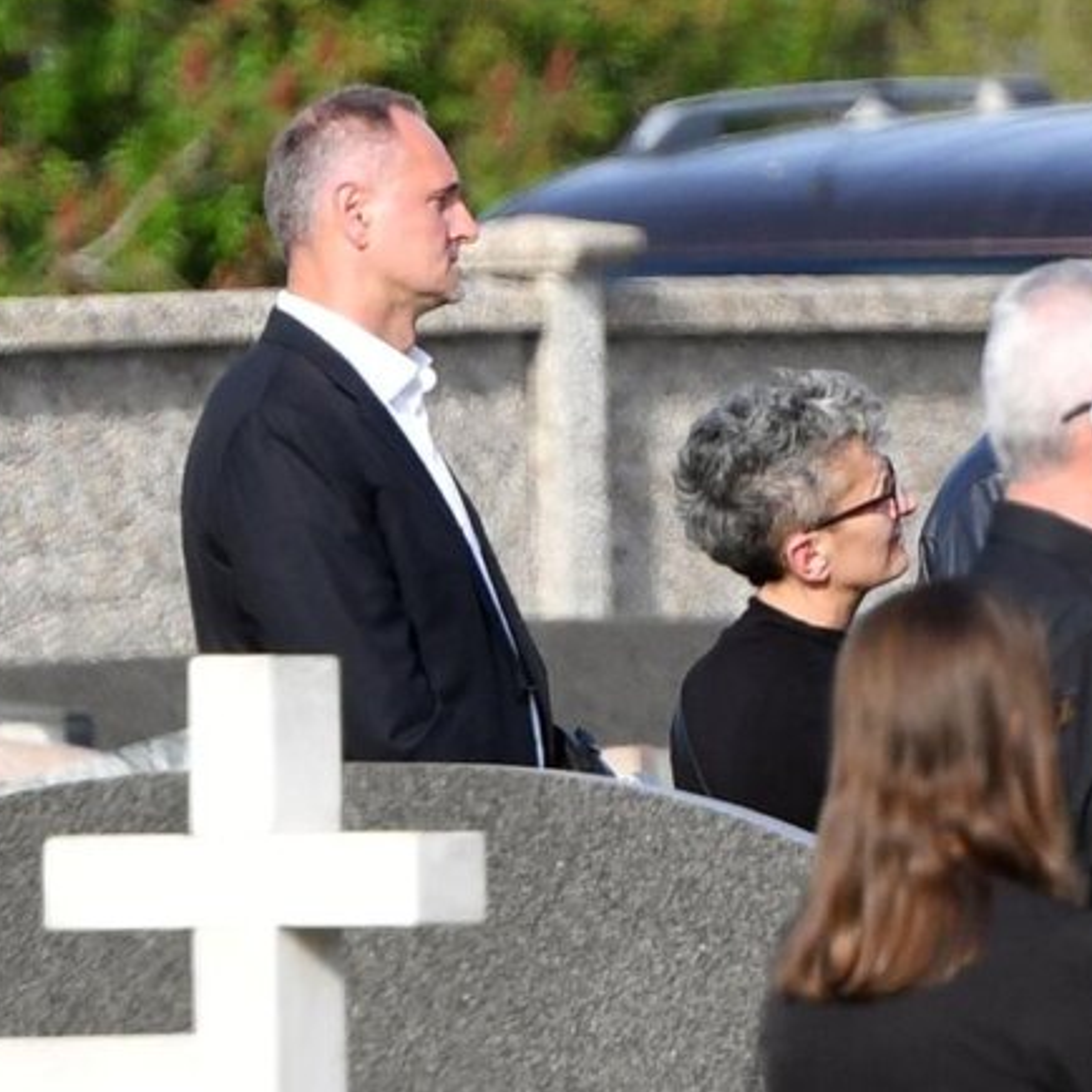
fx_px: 17595
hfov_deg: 3.5
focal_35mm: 493
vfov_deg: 3.6
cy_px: 382
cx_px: 1507
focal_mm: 200
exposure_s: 1/1250
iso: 125
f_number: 5
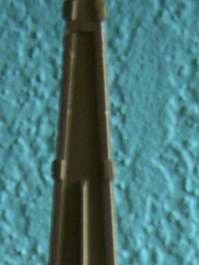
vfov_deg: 10.9
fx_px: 1301
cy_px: 463
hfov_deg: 8.7
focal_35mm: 170
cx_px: 155
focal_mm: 6.3
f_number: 2.8
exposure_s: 1/10
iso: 160
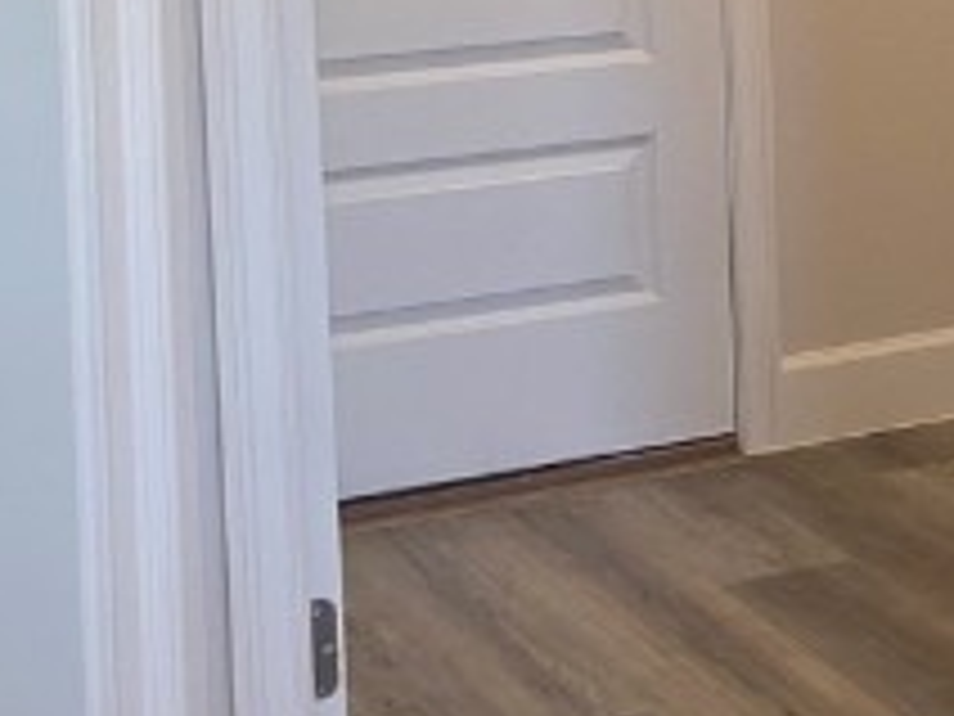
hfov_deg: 15.3
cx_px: 1724
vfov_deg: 12.9
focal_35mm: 111
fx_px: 3059
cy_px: -239
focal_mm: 6.3
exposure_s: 1/60
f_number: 1.7
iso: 100
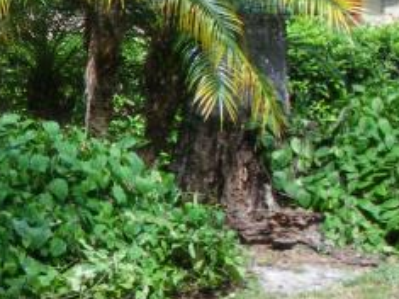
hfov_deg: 11.6
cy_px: 69
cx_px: -326
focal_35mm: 157
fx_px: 1809
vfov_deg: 9.4
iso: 100
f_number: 3.5
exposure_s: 1/200
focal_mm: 6.3
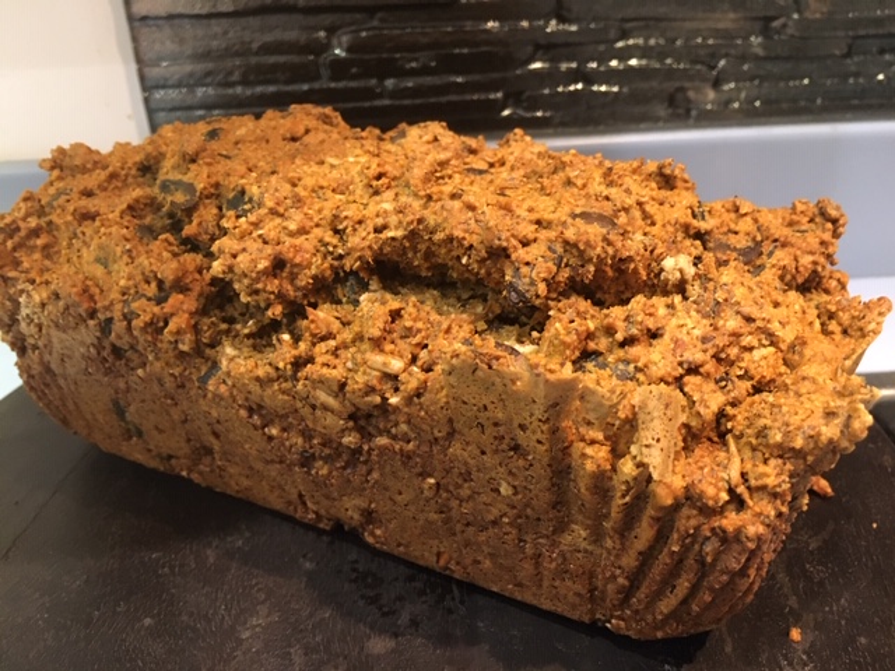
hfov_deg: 61.7
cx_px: 448
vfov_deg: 48.2
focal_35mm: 29
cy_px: 336
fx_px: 750
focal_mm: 4.15
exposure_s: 1/17
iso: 200
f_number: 2.2
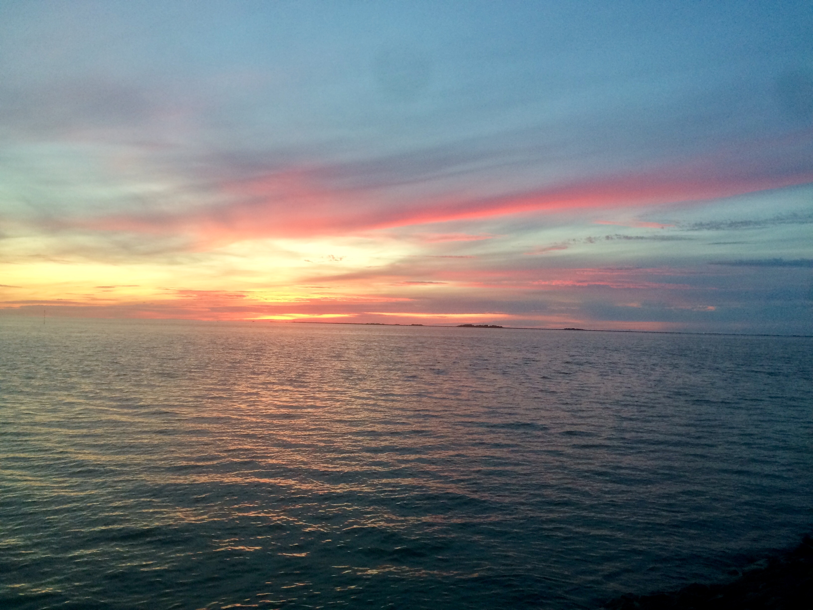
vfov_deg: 48.2
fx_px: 681
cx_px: 406
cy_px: 305
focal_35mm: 29
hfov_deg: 61.7
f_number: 2.2
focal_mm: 4.15
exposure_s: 1/33
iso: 50
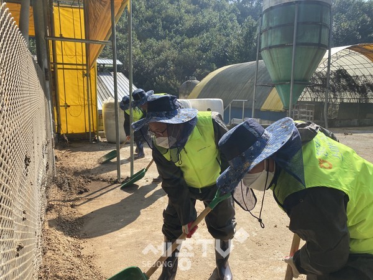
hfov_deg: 67.3
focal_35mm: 26
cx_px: 186
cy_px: 140
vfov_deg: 53.1
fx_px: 280
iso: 32
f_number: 1.8
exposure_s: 1/1232
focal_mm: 4.25
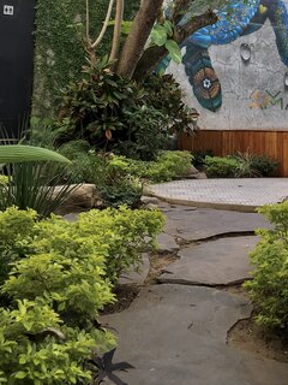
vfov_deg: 31.1
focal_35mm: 58
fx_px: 643
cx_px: 264
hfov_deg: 24.4
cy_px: 13
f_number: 2.2
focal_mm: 4.15
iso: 25
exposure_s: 1/120
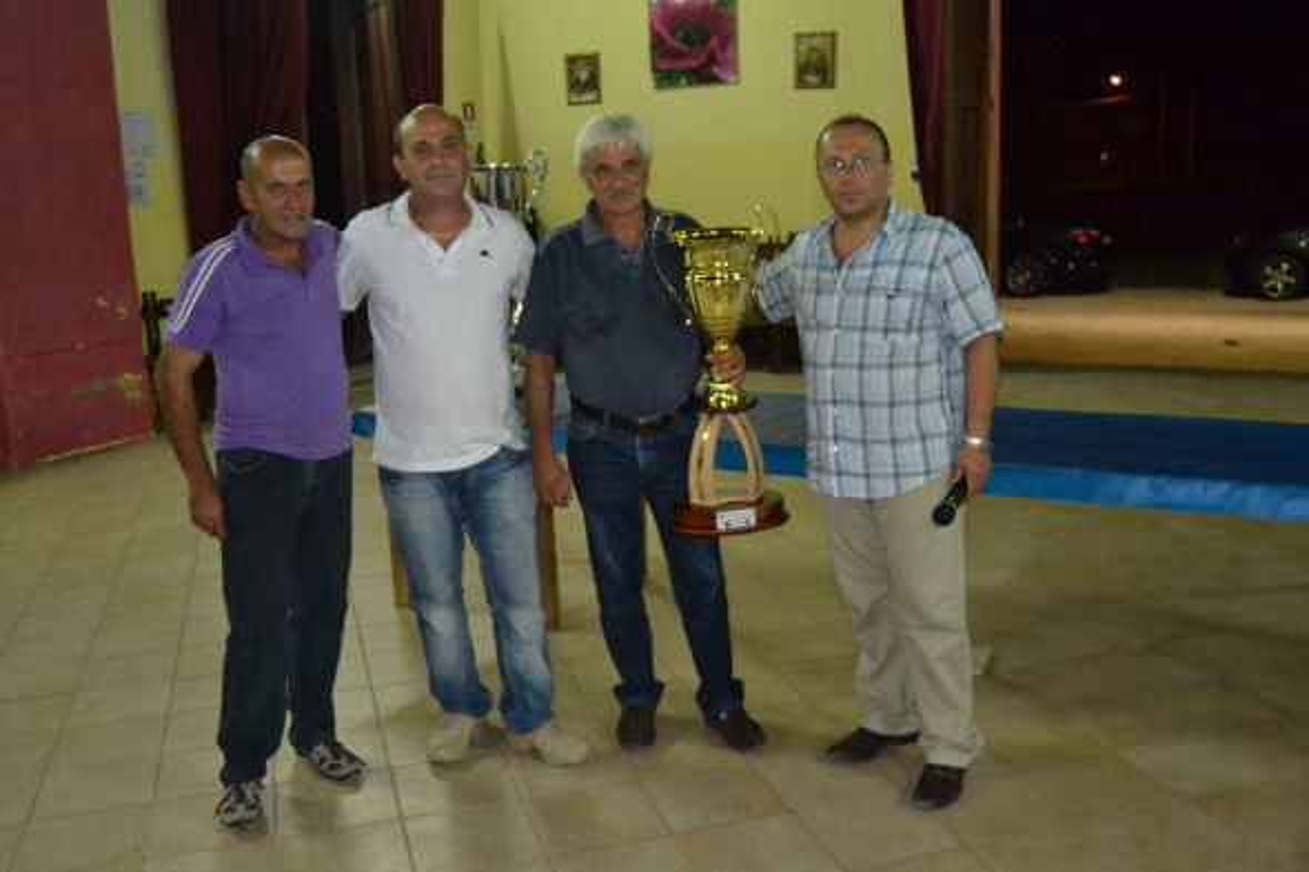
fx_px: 1254
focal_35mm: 34
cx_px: 654
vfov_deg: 38.3
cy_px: 436
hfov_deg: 55.1
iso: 3200
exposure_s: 1/60
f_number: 3.8
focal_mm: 23
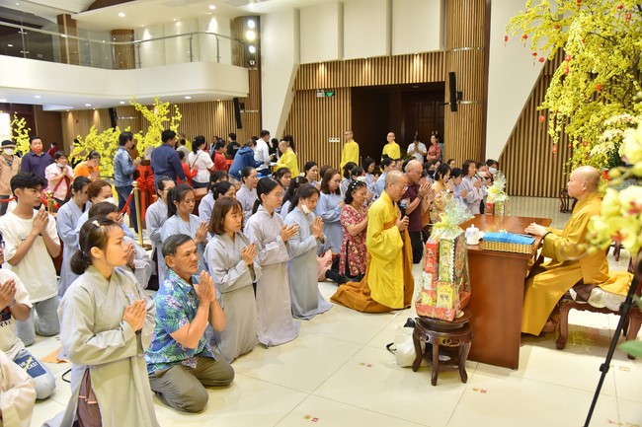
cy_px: 214
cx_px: 321
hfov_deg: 65.5
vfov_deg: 46.4
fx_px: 499
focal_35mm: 28
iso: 1000
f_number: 4.5
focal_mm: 28
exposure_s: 1/125
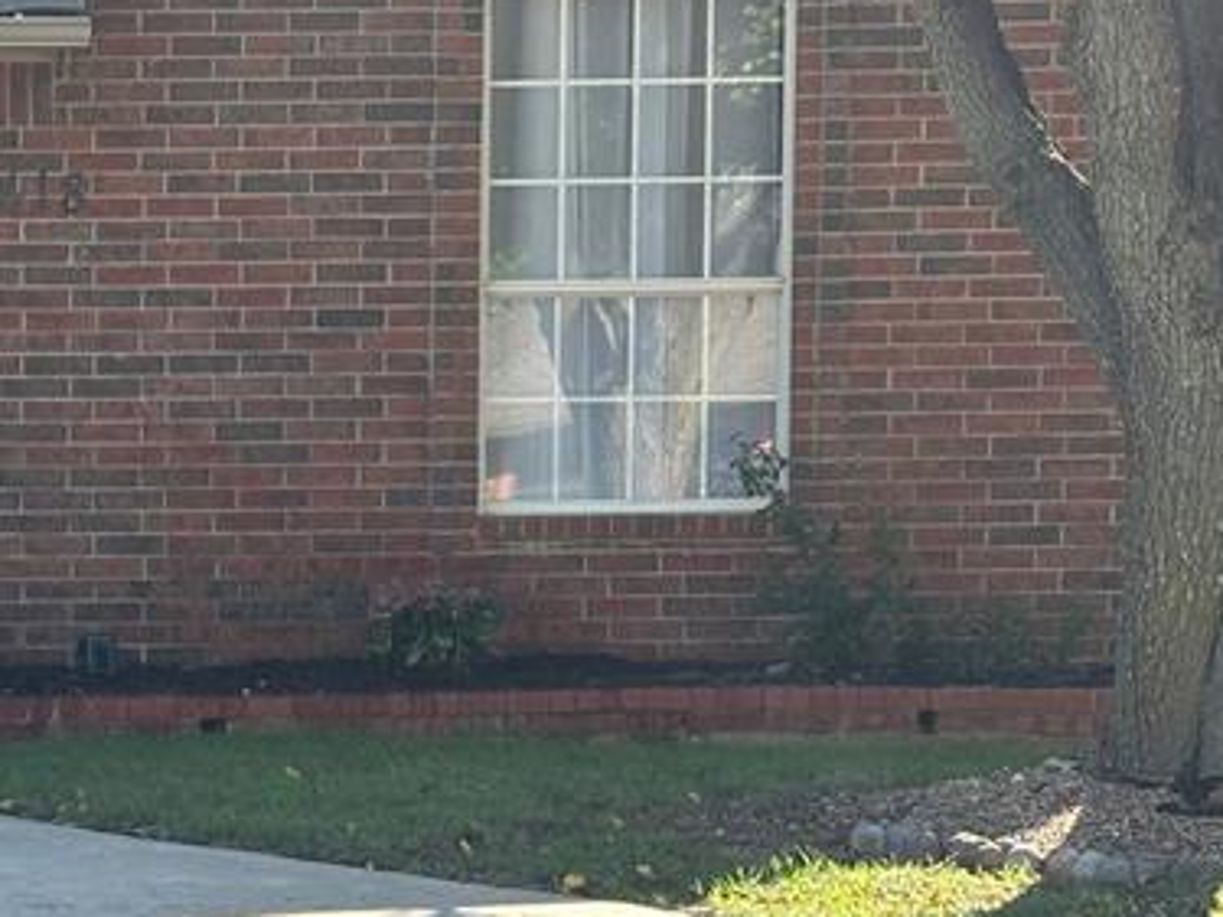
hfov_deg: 14.7
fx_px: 4627
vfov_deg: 11.2
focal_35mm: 131
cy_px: 871
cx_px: -157
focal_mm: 6.86
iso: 64
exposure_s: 1/676
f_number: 1.78
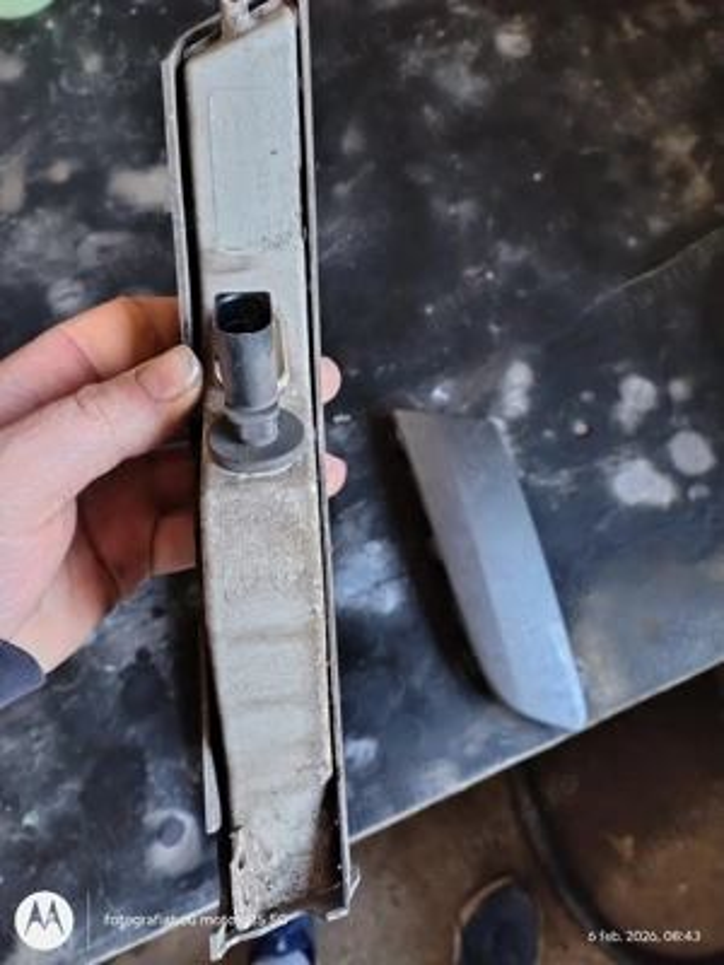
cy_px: 482
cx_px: 362
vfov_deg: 69.4
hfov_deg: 54.9
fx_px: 697
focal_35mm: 25
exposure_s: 1/50.3
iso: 2957
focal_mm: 4.71
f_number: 1.7
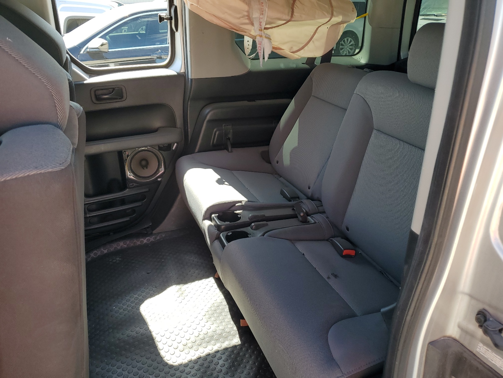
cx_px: 252
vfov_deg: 53.1
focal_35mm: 26
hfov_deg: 67.3
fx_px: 378
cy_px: 189
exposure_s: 1/385
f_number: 1.5
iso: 50
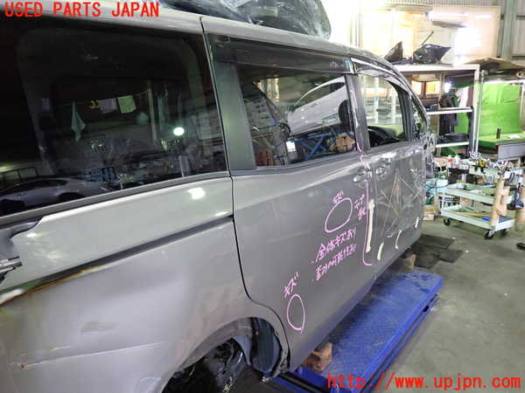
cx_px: 262
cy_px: 196
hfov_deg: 69.4
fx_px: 379
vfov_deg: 54.9
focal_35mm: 25
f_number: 2
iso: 320
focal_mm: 4.5
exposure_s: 1/30
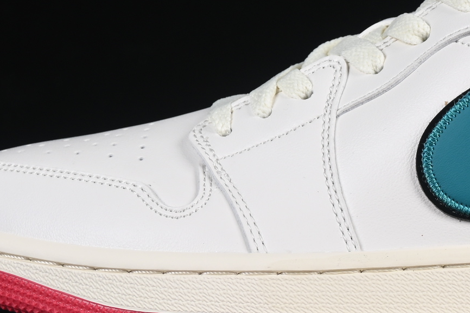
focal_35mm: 241
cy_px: 27
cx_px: 449
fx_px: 3147
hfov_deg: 8.5
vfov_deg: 5.7
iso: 160
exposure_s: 1/80
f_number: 8
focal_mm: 50
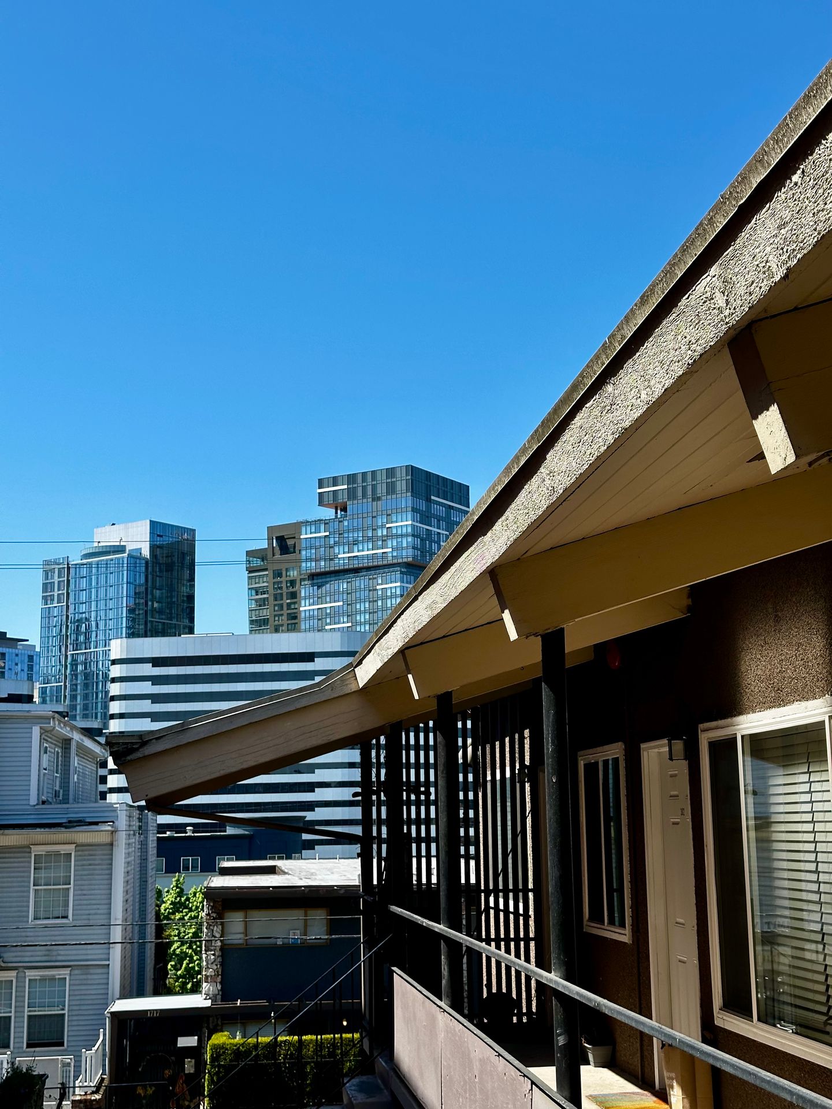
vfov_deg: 39.7
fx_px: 1538
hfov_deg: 30.3
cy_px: 554
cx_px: 416
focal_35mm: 48
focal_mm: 6.86
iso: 64
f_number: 1.78
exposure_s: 1/2732
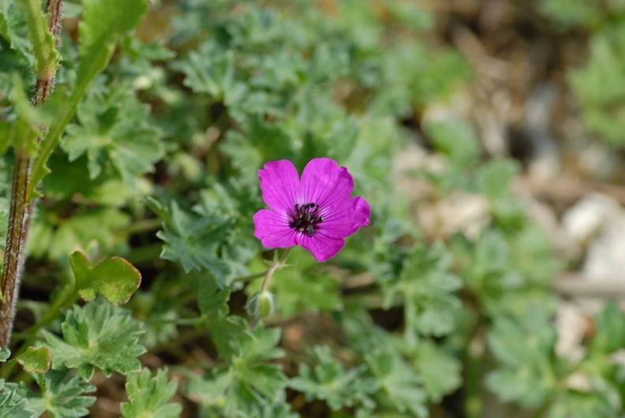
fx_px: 2607
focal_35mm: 150
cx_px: 312
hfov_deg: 13.7
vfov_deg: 9.2
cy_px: 209
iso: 100
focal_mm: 100
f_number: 7.1
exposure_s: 1/180
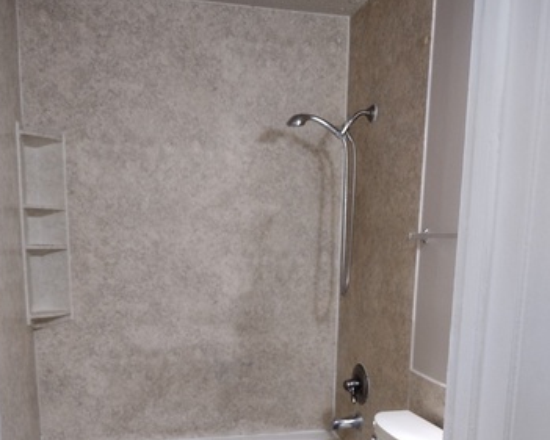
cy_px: 341
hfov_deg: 50.3
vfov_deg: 39.8
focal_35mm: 36
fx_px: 586
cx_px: 271
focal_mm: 4.71
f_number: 1.7
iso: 459
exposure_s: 1/40
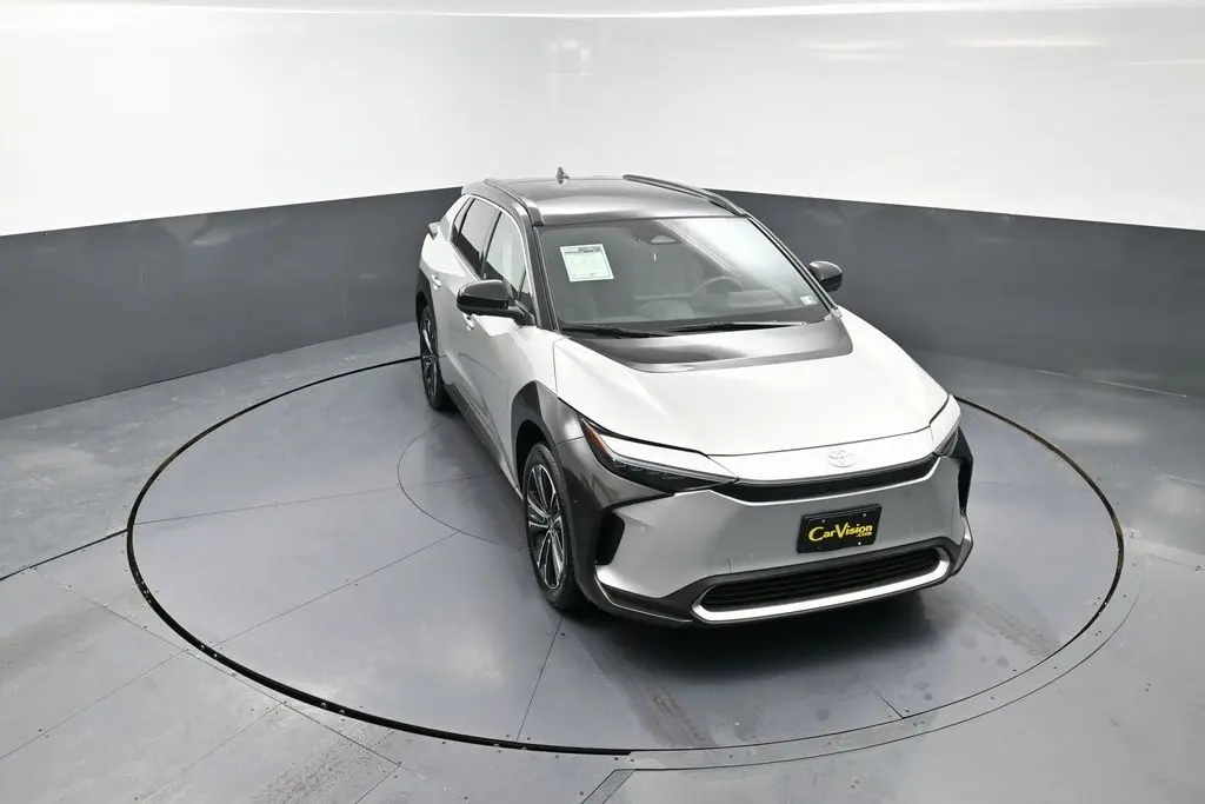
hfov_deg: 63.2
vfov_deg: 44.6
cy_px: 402
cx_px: 602
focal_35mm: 29
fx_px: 979
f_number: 8
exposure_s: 1/125
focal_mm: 19.5
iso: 800
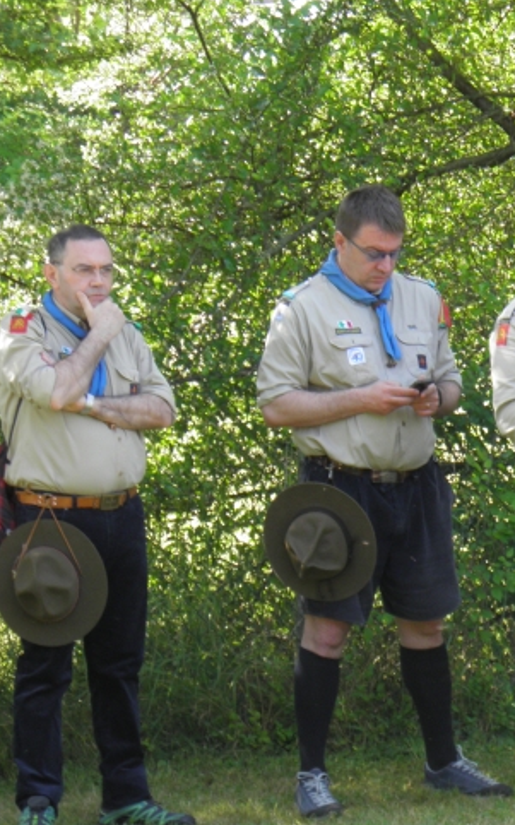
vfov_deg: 8.5
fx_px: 5573
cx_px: 650
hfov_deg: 5.3
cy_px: 488
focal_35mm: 248
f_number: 4
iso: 50
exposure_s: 1/60
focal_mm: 25.4
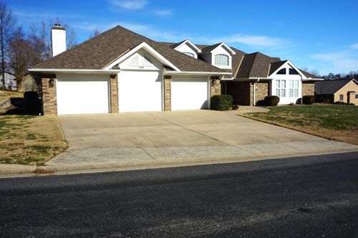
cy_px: 119
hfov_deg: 62.0
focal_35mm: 30
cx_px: 179
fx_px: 298
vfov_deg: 43.5
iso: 100
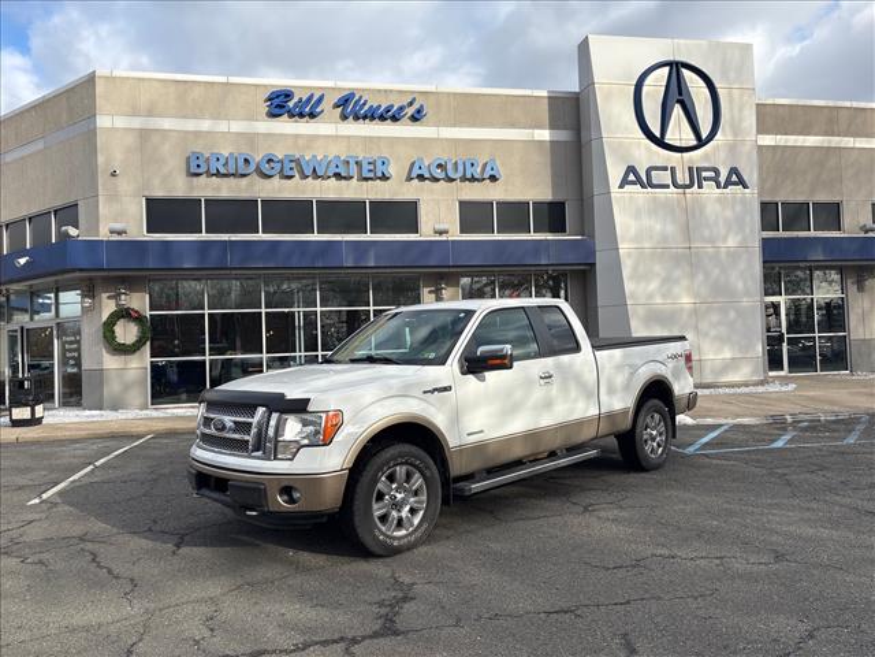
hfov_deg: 67.3
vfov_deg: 53.1
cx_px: 438
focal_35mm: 26
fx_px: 657
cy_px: 328
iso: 50
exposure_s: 1/1901
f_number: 1.6
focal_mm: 5.96
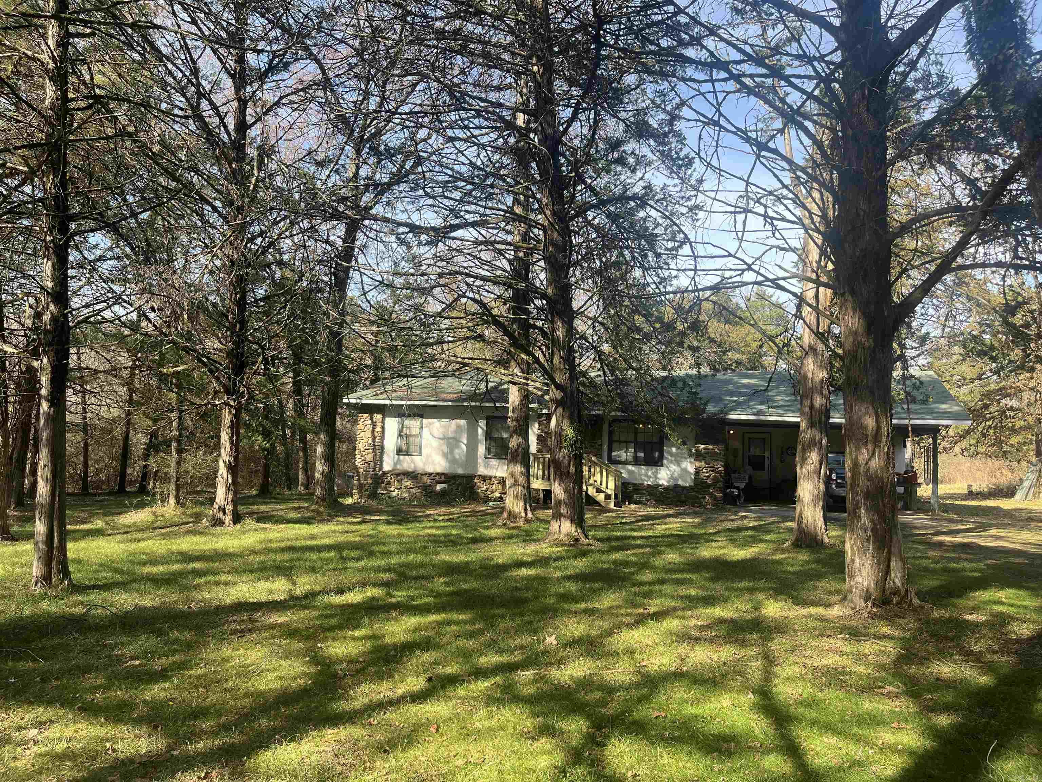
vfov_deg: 53.1
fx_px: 783
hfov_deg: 67.3
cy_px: 391
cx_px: 521
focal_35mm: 26
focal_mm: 5.1
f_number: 1.6
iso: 50
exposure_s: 1/625
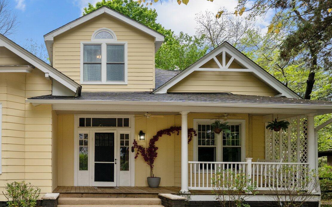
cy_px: 168
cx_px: 77
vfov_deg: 40.0
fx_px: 271
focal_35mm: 30
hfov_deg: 59.0
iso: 500
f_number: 8
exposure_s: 1/320
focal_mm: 16
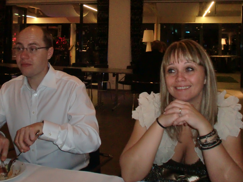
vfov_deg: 35.1
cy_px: 44
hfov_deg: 46.6
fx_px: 281
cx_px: 99
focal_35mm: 40
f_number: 2.6
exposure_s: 1/25
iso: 400
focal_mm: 4.65
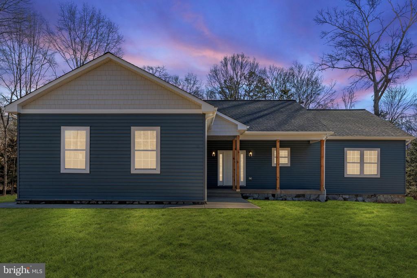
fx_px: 278
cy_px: 139
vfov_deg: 53.1
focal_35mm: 24
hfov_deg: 73.7
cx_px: 208
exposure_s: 1/160
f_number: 13
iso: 200
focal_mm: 24
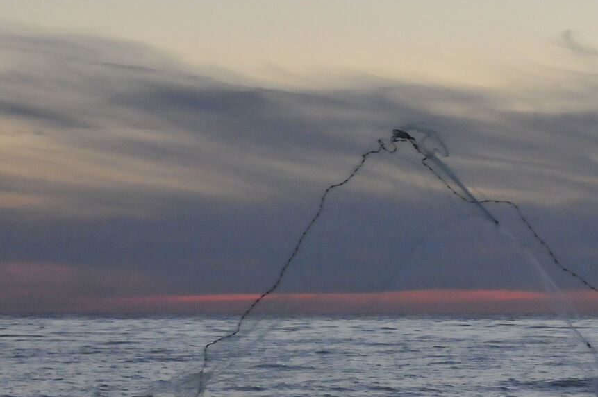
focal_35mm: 184
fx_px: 3053
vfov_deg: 7.4
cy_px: 473
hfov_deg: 11.0
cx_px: 667
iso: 1600
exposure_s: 1/500
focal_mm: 44
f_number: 8
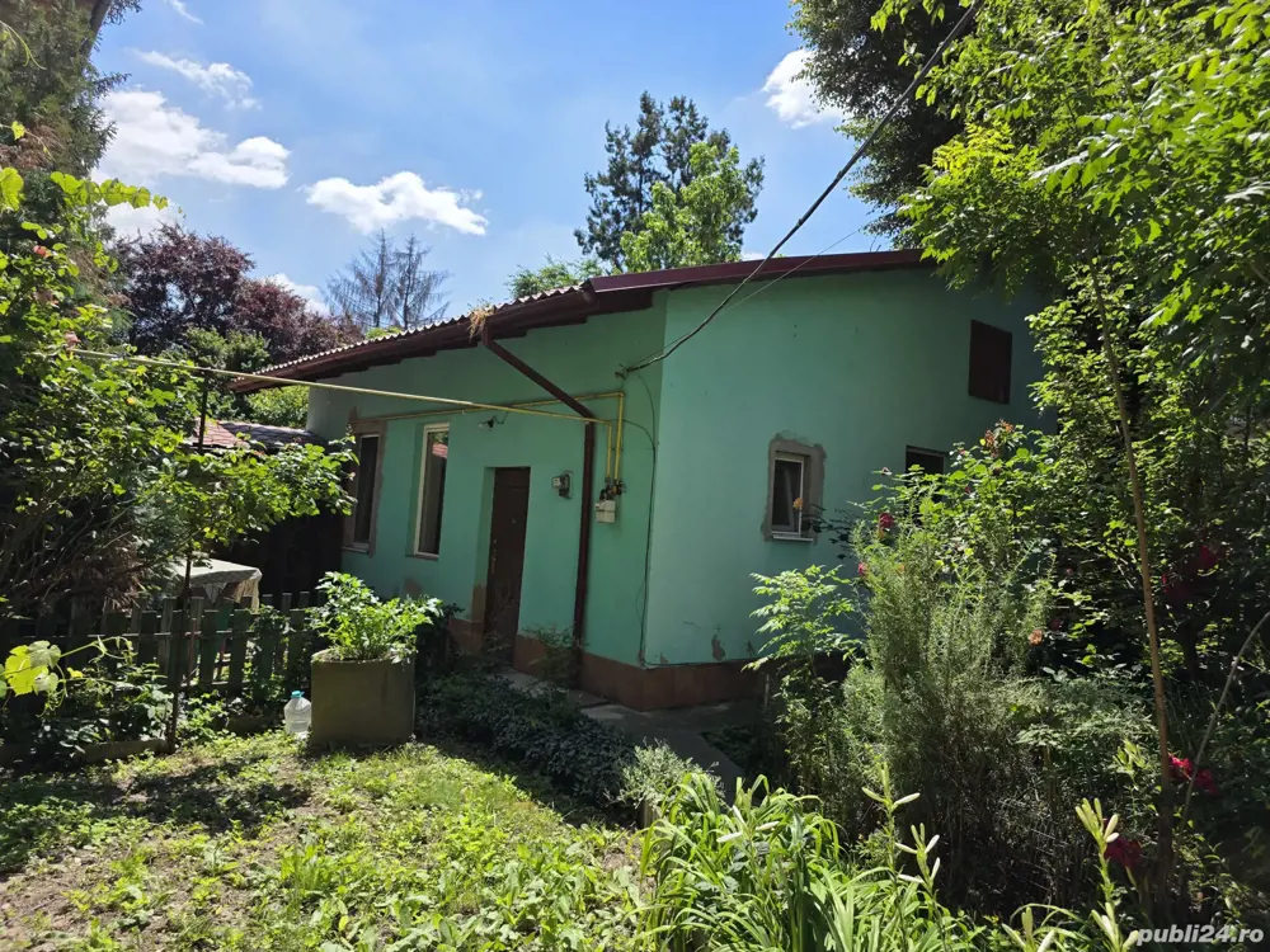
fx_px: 844
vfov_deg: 58.9
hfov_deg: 73.9
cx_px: 635
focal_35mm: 23
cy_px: 476
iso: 80
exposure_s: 1/5447
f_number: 1.7
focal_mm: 6.3
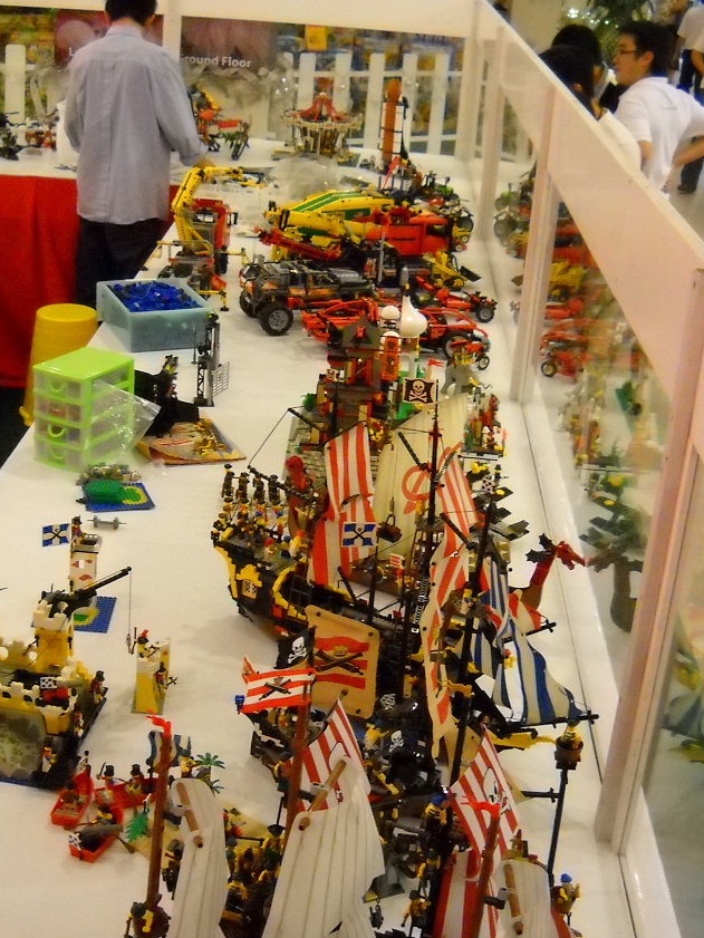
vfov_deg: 36.8
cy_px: 481
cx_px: 269
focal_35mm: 52
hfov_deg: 28.0
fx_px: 1410
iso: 800
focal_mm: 6.72
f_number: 3.1
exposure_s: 1/76
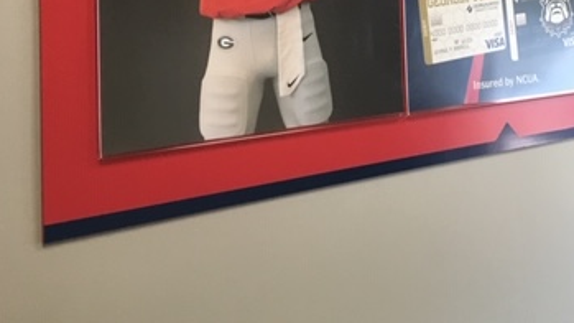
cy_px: -20
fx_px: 882
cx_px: 510
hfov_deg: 34.2
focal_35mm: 58
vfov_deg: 19.9
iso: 40
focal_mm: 4.15
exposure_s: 1/30
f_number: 2.2
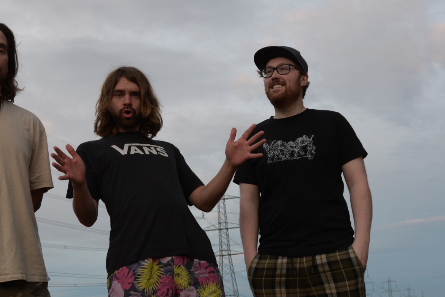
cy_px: 196
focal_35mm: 73
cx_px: 181
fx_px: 898
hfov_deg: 27.8
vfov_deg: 18.7
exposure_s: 1/125
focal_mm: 35
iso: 400
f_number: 5.6
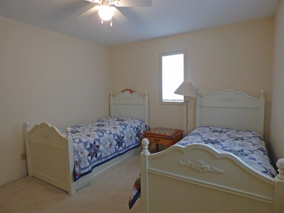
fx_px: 164
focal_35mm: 20
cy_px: 106
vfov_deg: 66.0
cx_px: 142
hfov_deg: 81.7
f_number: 2.8
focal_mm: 3.58
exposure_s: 1/60
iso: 320
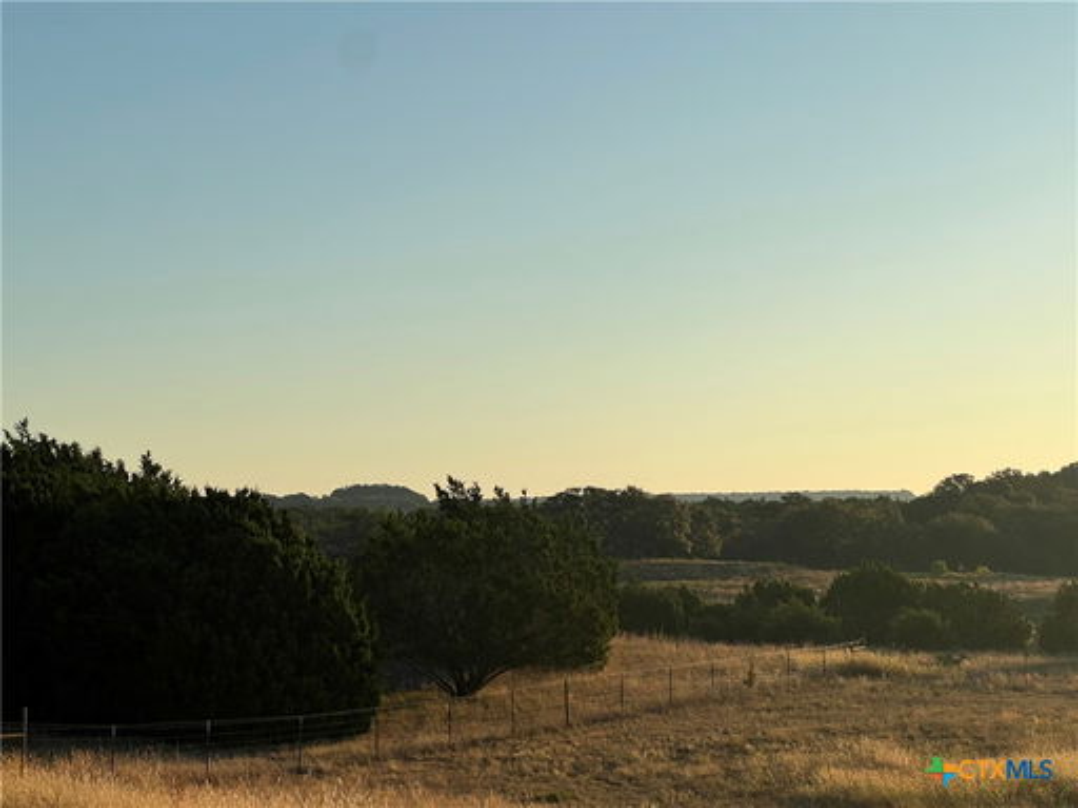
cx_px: 539
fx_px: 2398
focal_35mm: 77
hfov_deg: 25.3
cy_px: 404
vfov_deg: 19.1
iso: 32
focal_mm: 9
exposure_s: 1/1155
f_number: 2.8
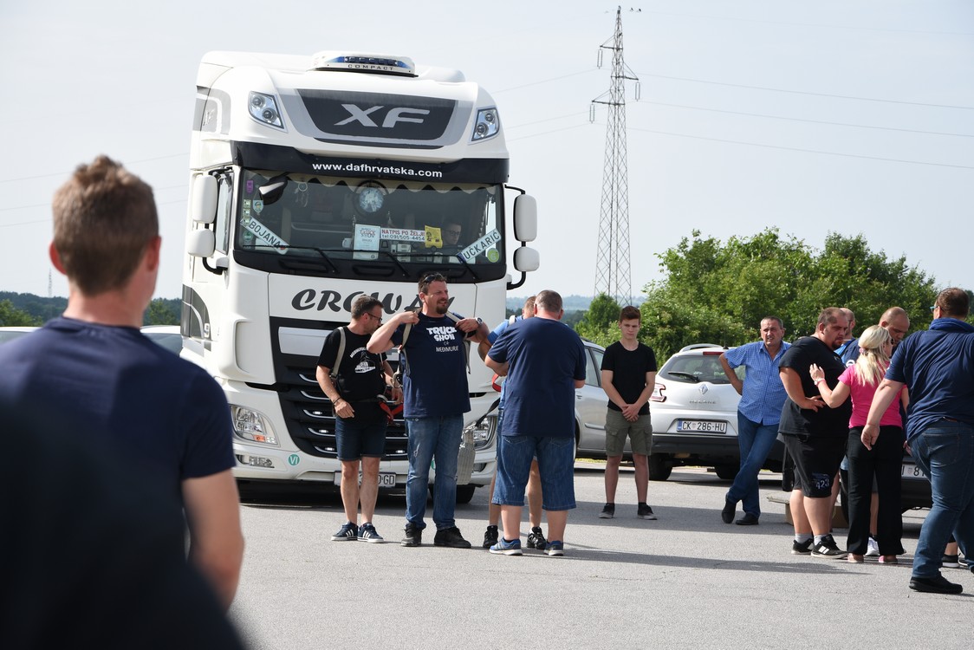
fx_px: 3044
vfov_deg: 12.2
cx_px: 487
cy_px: 325
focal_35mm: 112
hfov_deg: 18.2
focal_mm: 75
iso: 100
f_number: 7.1
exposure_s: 1/250
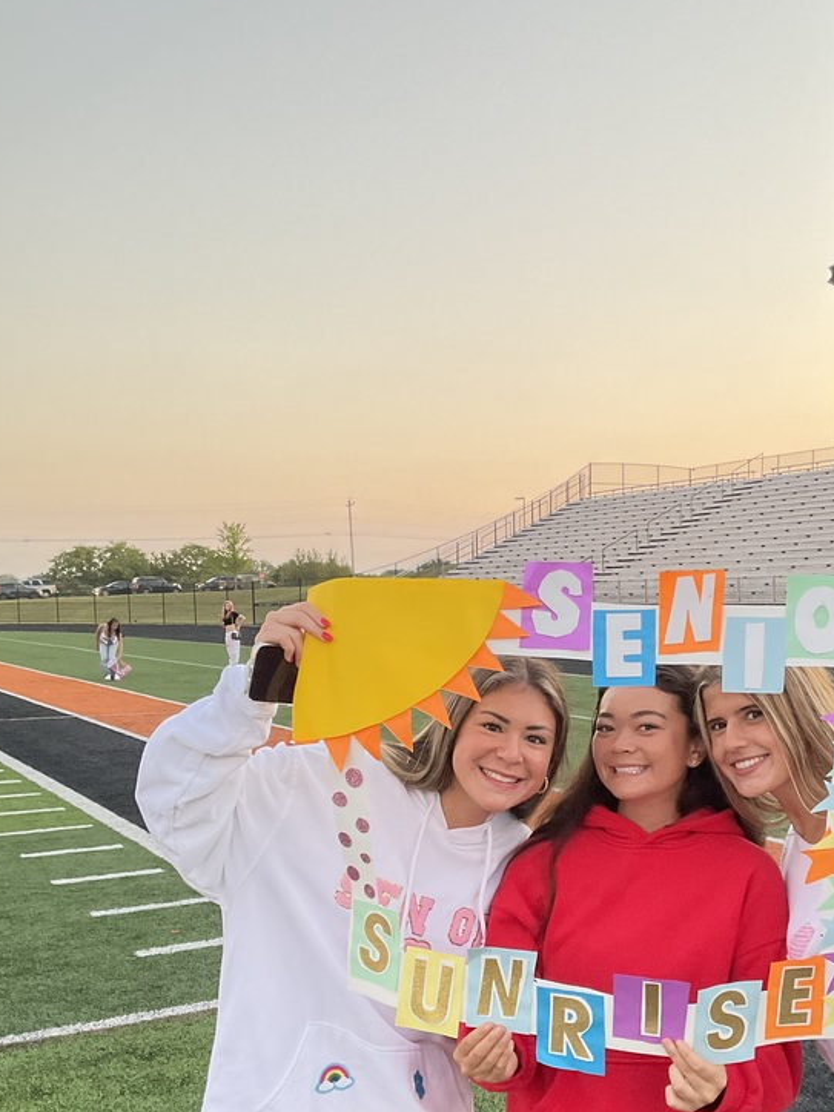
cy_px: 733
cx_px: 542
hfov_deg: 34.9
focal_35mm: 41
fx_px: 1317
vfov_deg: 45.2
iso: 80
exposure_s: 1/60
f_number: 1.8
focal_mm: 3
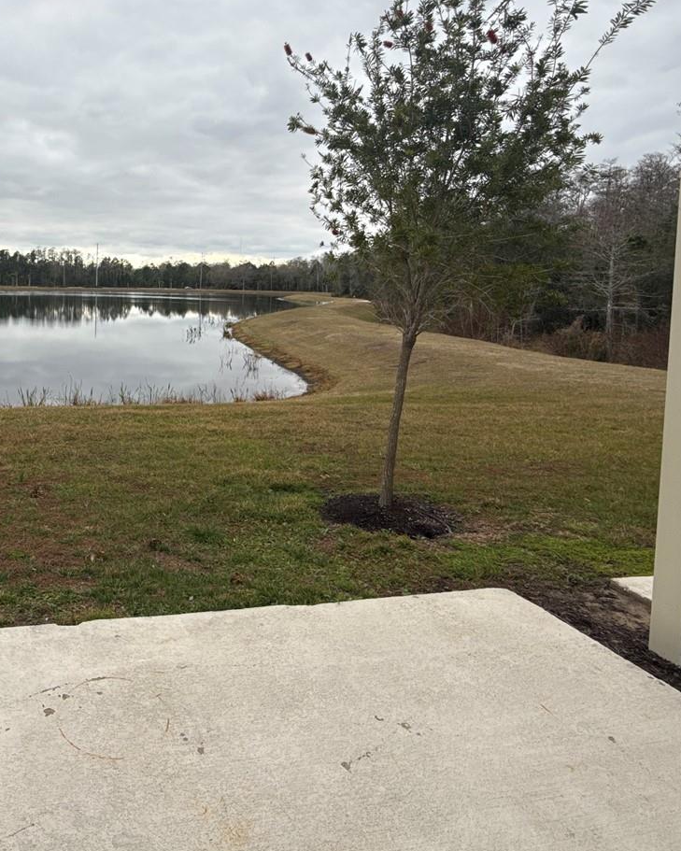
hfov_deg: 53.5
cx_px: 105
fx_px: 605
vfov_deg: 69.0
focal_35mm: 24
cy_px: 312
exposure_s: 1/386
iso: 20
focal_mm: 2.22
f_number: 2.2
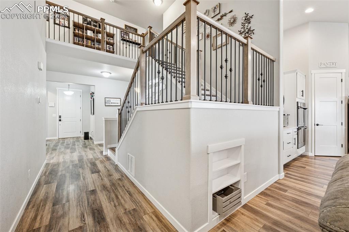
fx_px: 145
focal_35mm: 15
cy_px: 116
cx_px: 174
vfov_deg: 77.3
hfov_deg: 100.4
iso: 800
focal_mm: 15
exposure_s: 1/3.33
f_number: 11
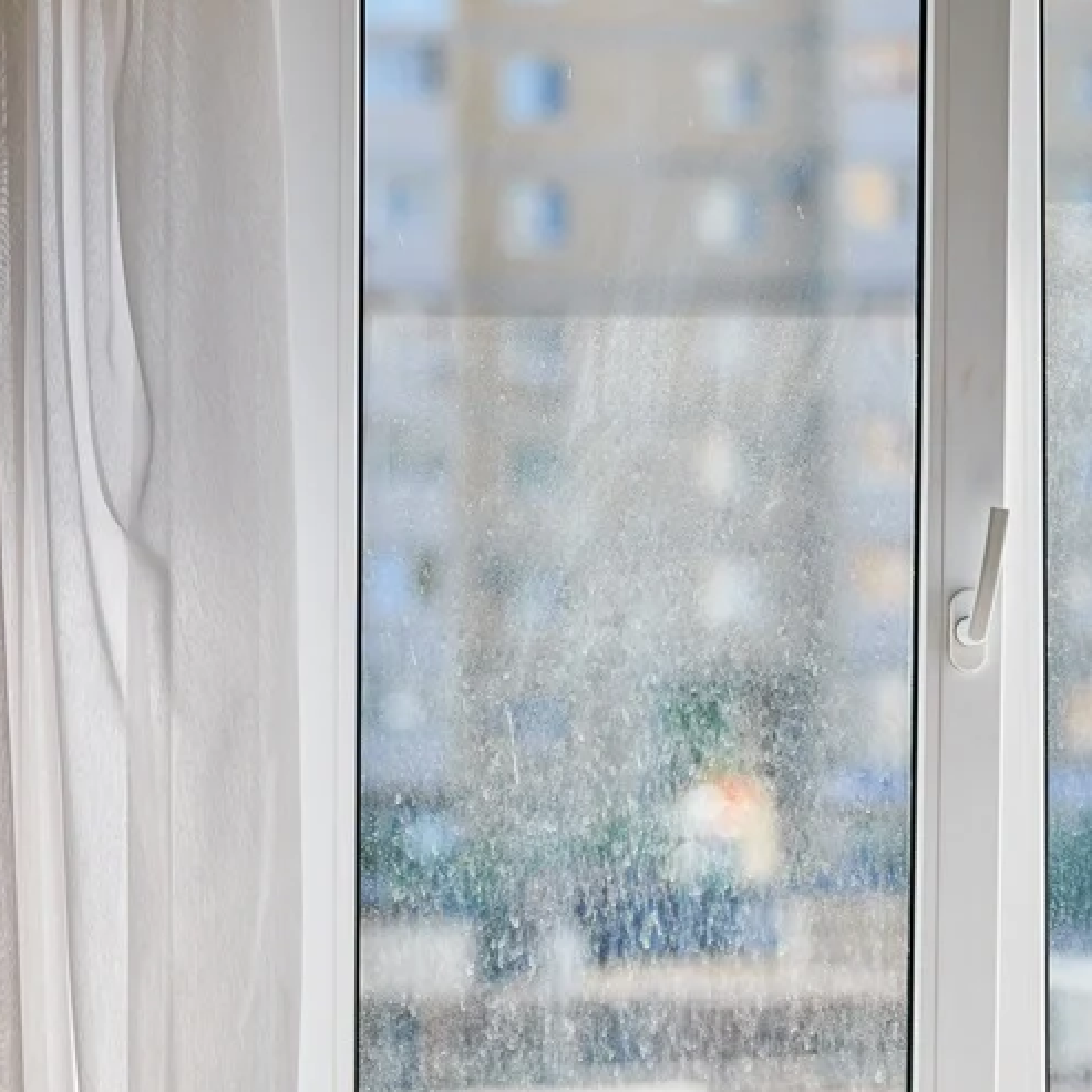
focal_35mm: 211
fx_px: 7531
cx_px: 662
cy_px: 601
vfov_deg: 8.3
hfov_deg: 8.3
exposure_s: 1/1600
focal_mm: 102
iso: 80
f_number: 3.2
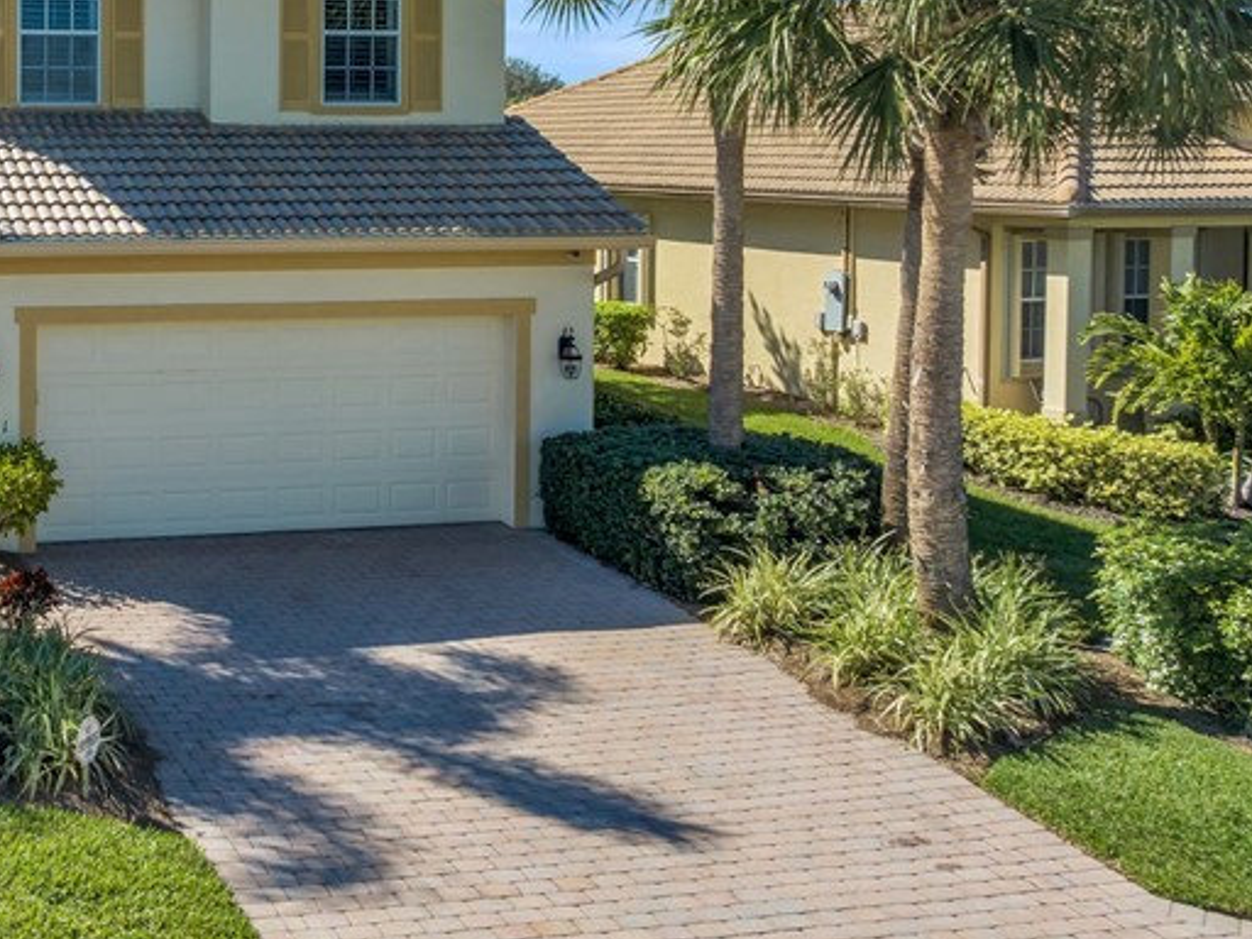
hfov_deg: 35.9
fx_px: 1736
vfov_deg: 29.7
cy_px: 210
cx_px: 10
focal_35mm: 48
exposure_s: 1/800
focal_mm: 12.29
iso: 100
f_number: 4
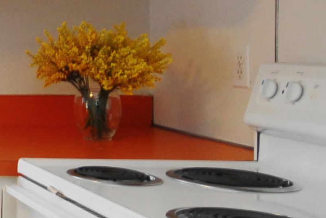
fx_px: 653
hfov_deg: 19.8
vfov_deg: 19.0
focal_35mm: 72
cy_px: 88
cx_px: -276
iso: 400
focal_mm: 10
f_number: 5
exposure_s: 1/60
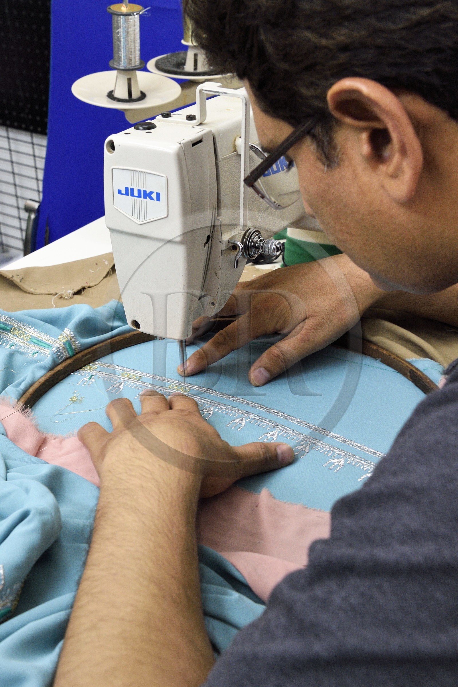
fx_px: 859
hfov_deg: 29.9
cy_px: 344
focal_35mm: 45
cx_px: 229
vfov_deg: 43.6
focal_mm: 45
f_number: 11
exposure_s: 1/20
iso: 1600
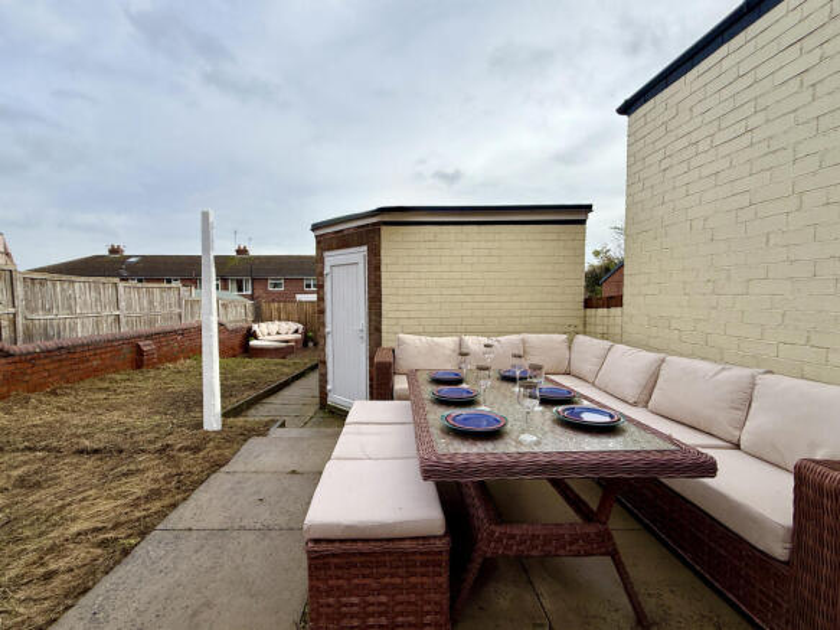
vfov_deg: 85.7
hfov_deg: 102.1
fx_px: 340
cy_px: 315
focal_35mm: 14
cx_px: 420
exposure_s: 1/664
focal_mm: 2.22
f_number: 2.2
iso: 50
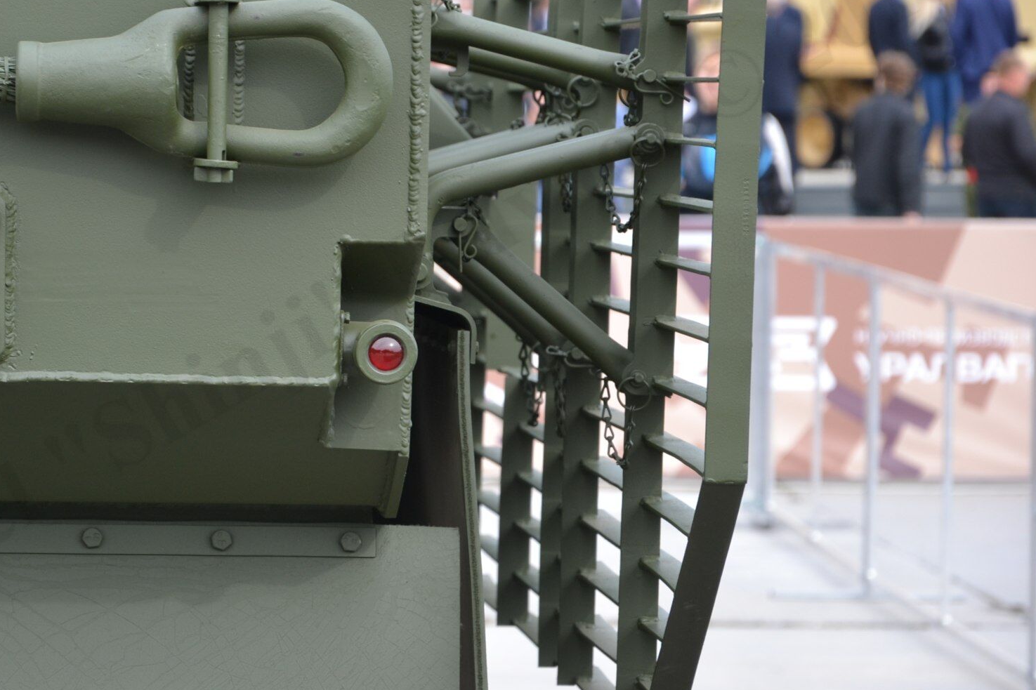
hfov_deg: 9.4
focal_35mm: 219
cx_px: 345
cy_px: 301
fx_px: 6292
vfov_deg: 6.3
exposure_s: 1/125
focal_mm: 105
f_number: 5.6
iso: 220
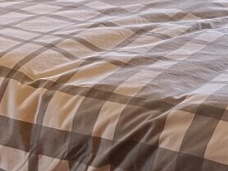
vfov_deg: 12.3
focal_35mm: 117
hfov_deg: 16.1
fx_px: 770
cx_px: 283
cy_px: -39
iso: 160
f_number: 1.6
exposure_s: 1/58
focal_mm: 5.1
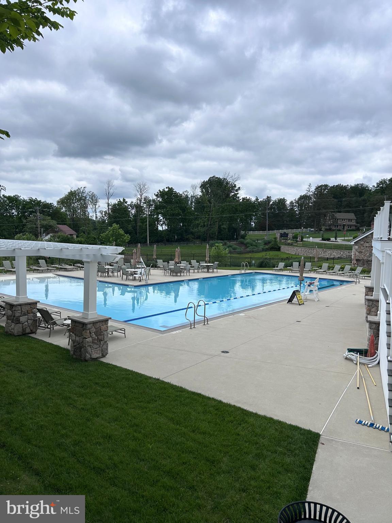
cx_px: 196
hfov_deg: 53.1
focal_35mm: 26
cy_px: 262
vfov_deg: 67.3
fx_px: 393
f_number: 1.5
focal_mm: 5.7
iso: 50
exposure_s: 1/3968
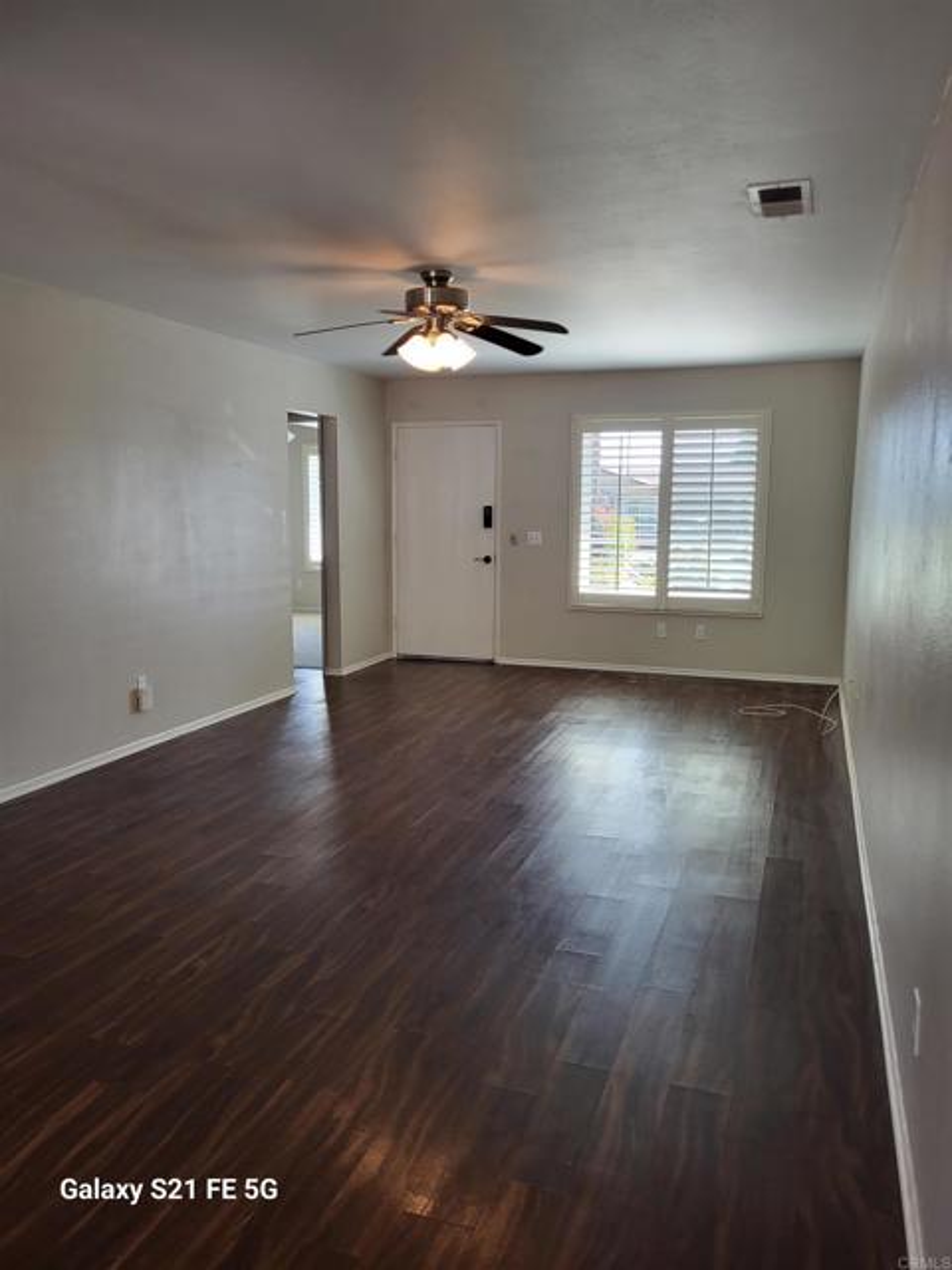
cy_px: 635
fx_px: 953
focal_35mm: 26
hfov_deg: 53.1
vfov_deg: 67.3
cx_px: 476
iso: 125
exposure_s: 1/120
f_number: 1.8
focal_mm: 5.4
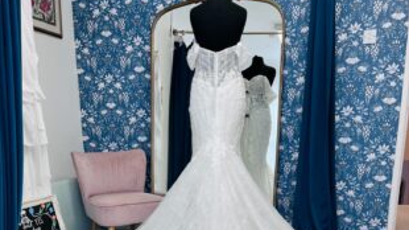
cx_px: 206
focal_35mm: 39
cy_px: 244
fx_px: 423
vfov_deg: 28.1
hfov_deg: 51.6
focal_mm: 5.1
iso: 40
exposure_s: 1/100
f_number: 1.6
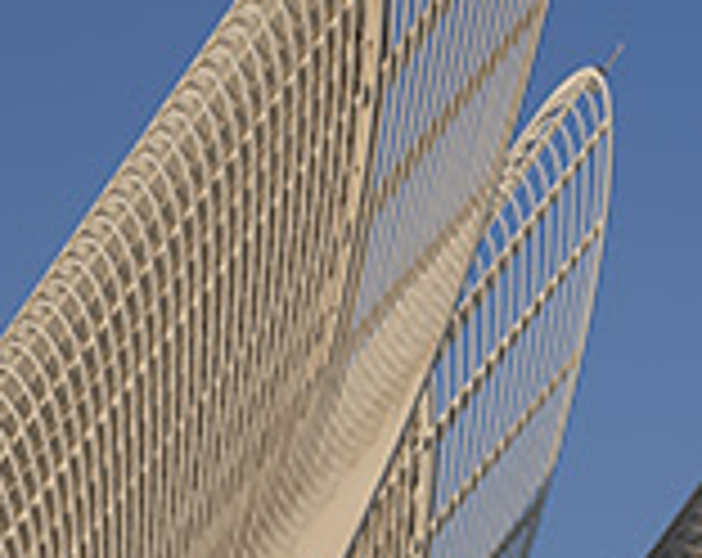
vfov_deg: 10.9
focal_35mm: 141
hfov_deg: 13.6
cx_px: 110
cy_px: 443
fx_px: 2922
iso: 64
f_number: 11
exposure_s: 1/125
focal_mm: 36
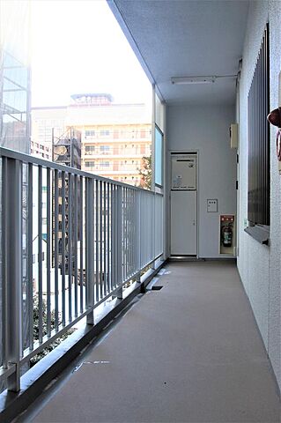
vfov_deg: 53.2
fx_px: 422
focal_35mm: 36
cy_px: 212
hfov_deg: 36.8
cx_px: 140
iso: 100
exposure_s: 1/50
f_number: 5.6
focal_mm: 24
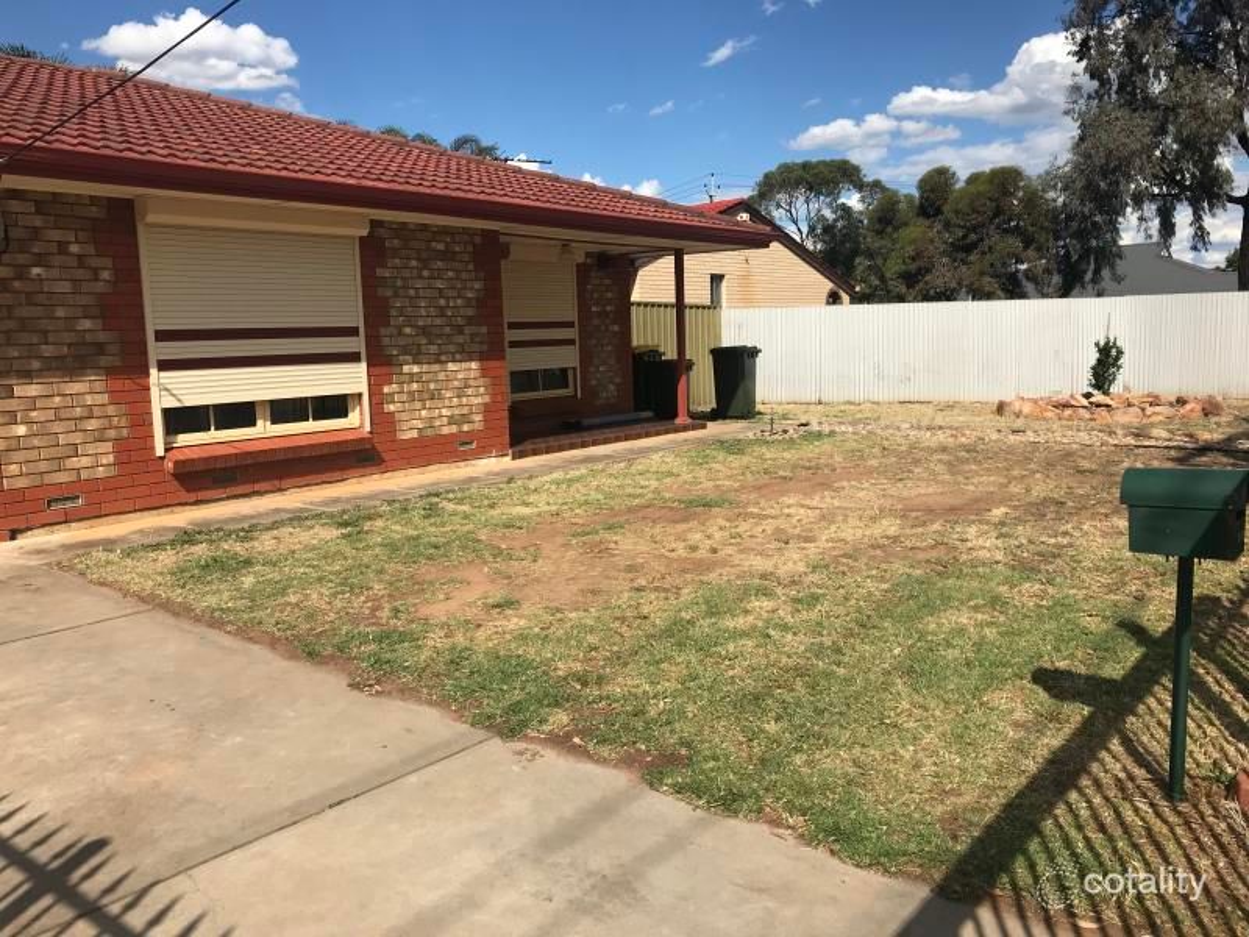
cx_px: 624
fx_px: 1010
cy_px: 468
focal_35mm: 28
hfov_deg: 63.4
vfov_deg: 49.7
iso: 20
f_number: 1.8
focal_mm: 3.99
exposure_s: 1/3690
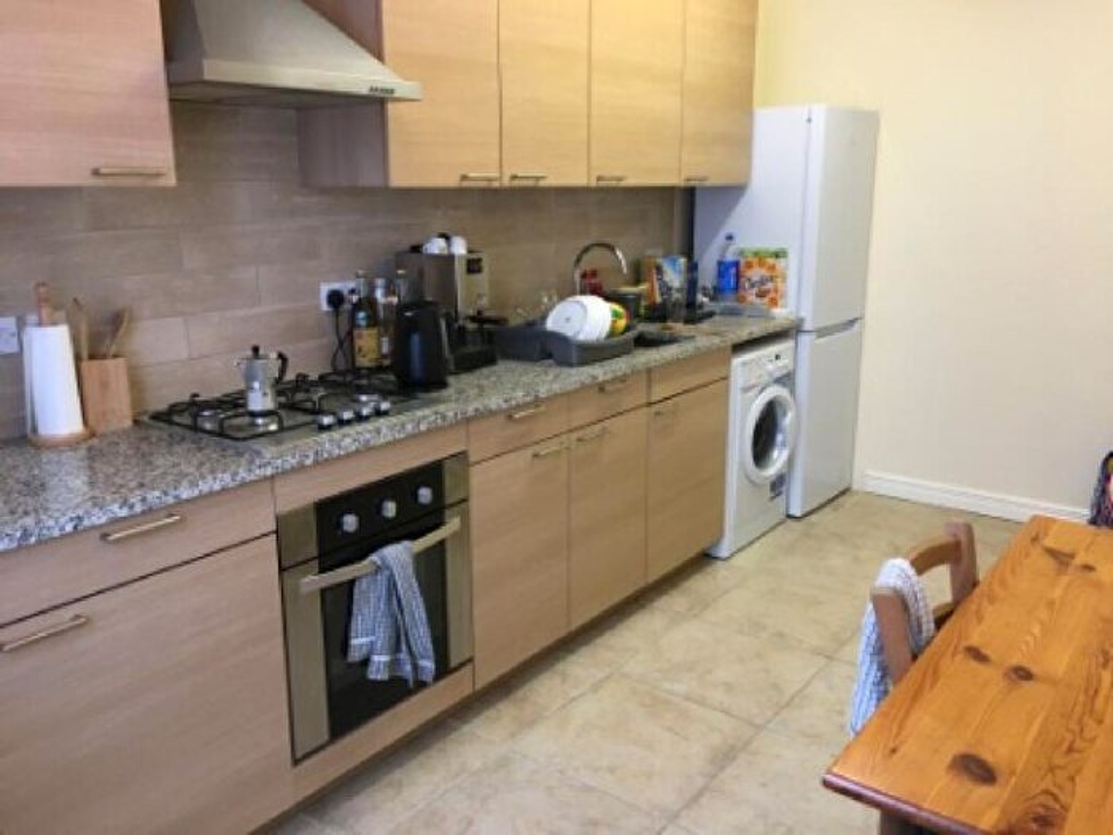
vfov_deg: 48.2
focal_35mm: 29
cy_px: 418
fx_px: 932
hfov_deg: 61.7
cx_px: 556
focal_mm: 4.15
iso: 125
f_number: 2.2
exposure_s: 1/33
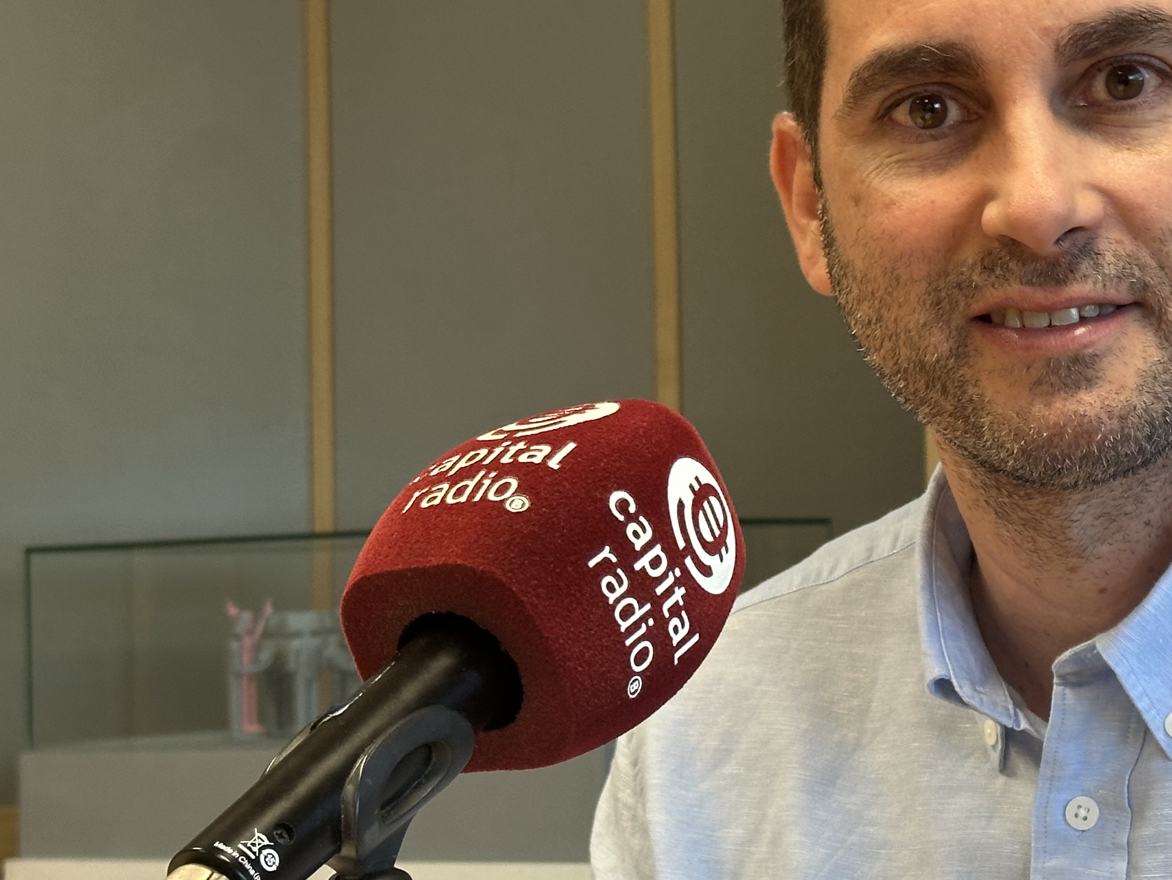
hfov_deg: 21.4
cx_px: 998
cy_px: 428
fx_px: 3047
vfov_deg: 16.4
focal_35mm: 90
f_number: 1.78
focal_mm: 6.86
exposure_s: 1/80
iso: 80
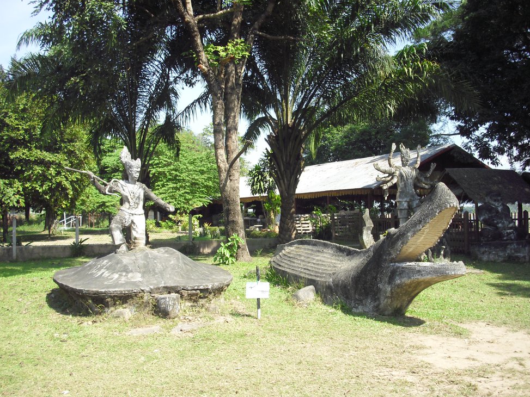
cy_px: 207
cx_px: 270
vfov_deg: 36.0
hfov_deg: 46.8
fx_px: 613
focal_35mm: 40
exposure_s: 1/80
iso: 100
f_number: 8
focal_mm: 6.2
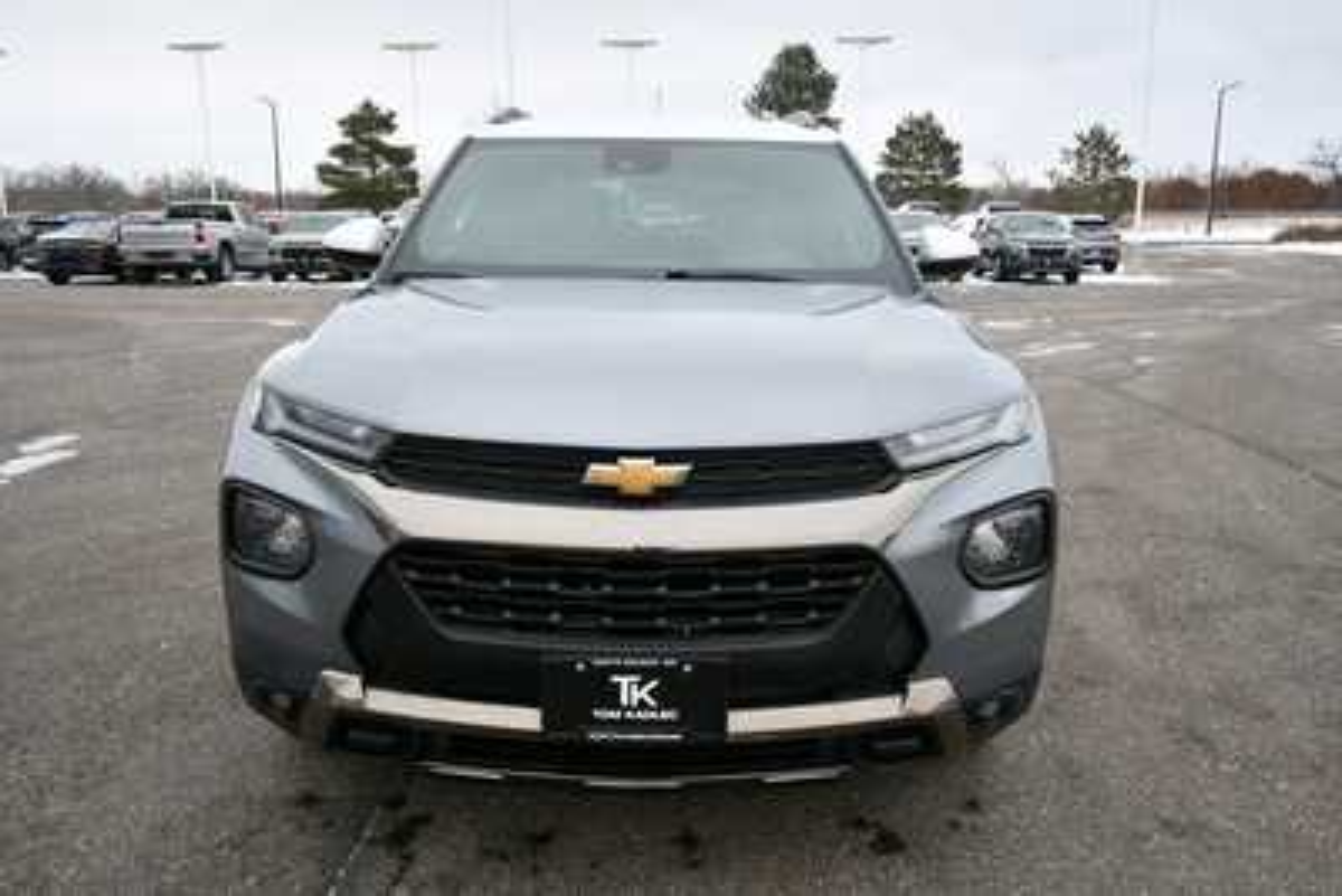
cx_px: 671
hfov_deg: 67.4
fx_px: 1007
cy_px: 448
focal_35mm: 27
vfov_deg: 48.0
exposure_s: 1/250
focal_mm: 18
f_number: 5.6
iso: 220
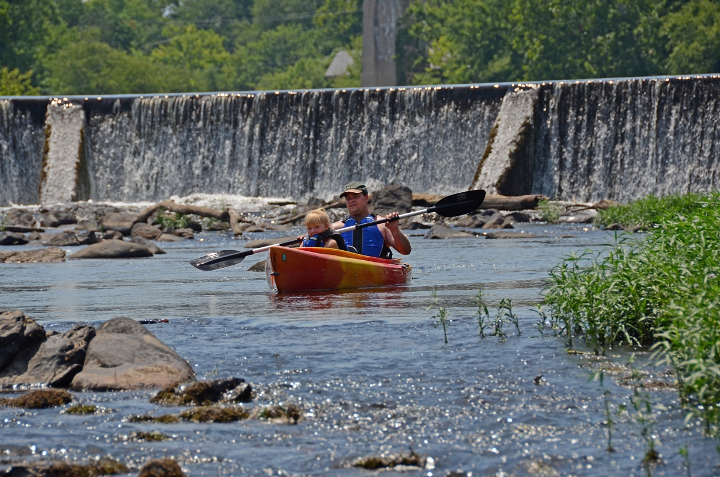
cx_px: 360
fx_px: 5089
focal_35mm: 255
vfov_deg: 5.4
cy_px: 238
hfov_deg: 8.1
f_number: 8
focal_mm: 170
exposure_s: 1/1600
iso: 400
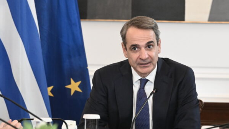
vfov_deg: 3.8
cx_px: 114
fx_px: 1919
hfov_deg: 6.8
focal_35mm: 316
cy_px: 68
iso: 6400
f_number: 5
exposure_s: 1/400
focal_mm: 200
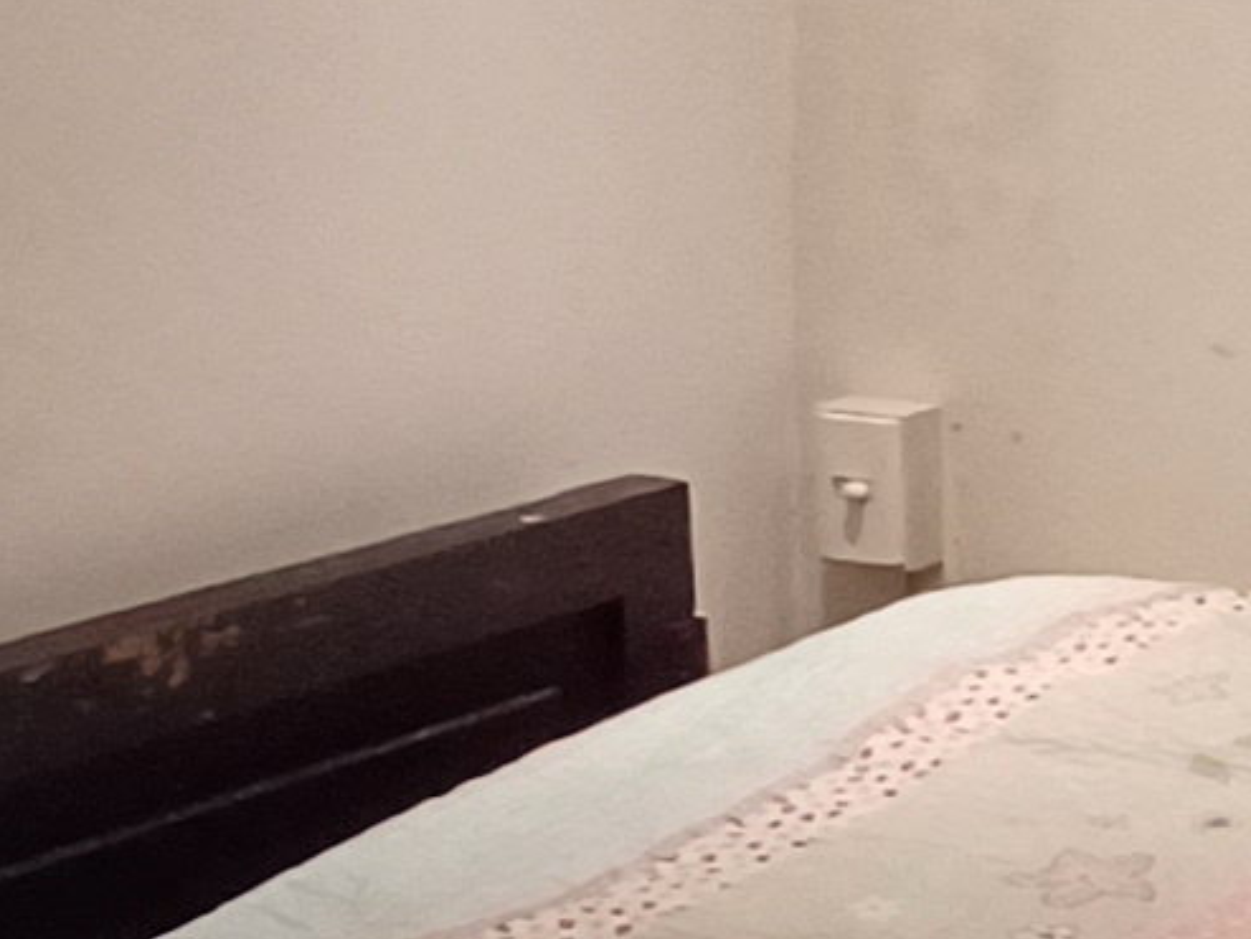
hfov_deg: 16.4
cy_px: 391
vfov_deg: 14.0
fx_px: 3832
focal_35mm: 106
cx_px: 2025
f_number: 2.2
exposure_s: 1/25
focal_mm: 1.64
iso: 250
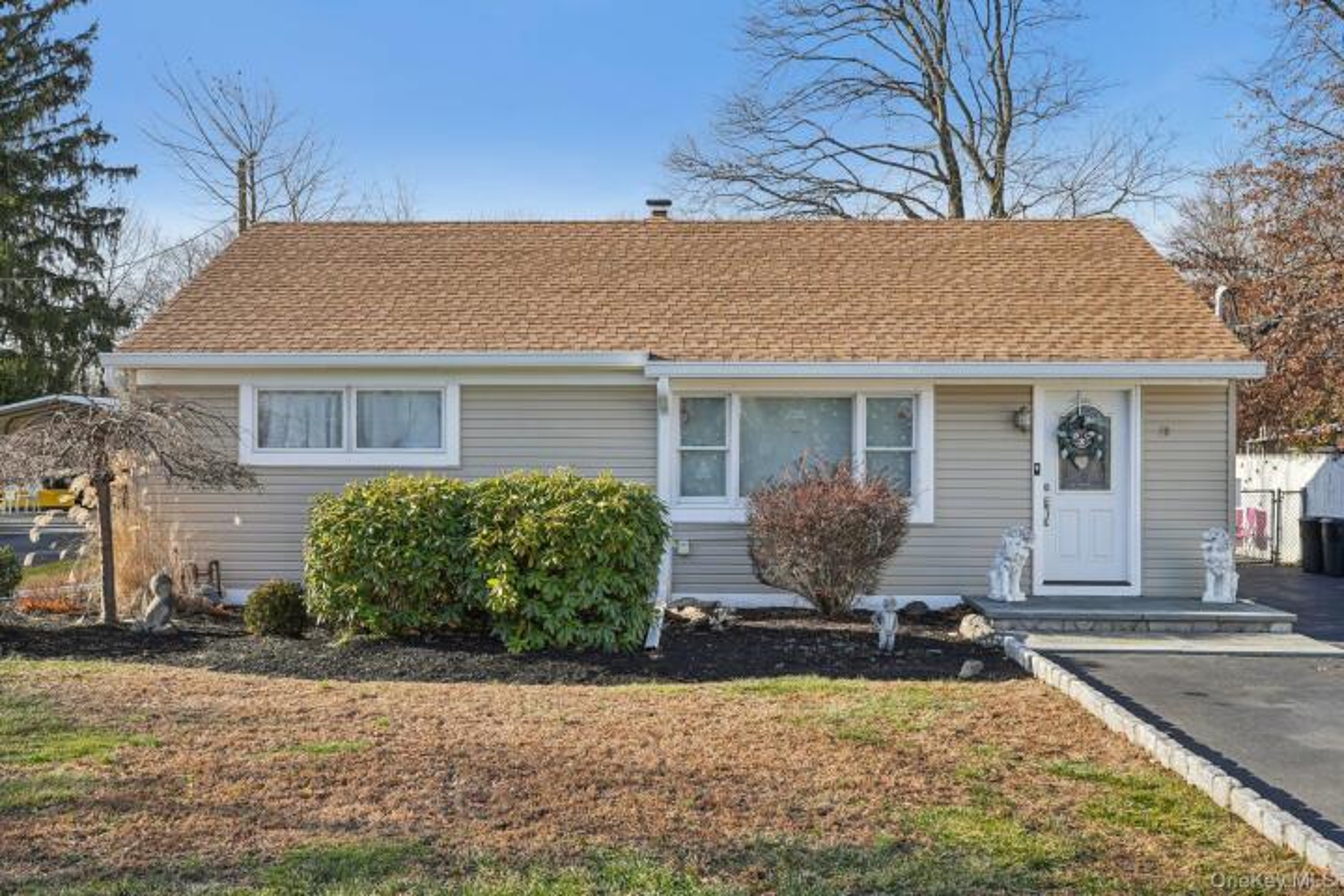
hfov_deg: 55.1
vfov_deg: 38.4
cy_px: 448
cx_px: 672
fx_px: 1288
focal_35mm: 34
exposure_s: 1/100
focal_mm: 34.5
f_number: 8
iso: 100
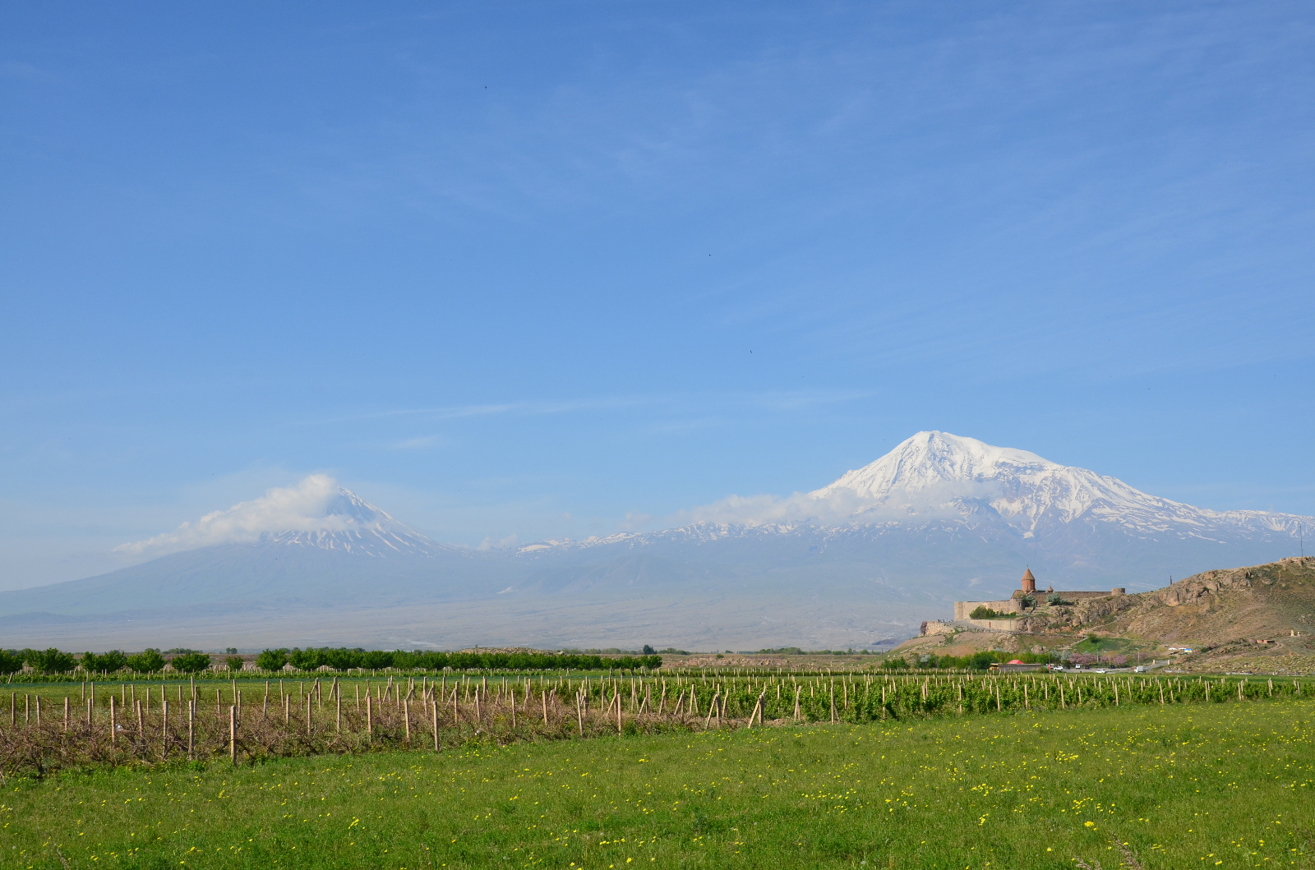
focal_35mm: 45
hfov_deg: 43.7
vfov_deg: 29.7
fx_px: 1640
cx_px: 658
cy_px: 435
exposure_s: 1/320
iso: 200
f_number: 10
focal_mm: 30
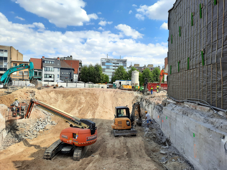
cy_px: 85
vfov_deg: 54.9
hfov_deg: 69.4
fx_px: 164
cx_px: 114
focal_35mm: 25
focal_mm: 4.6
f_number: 2
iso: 32
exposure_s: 1/1157
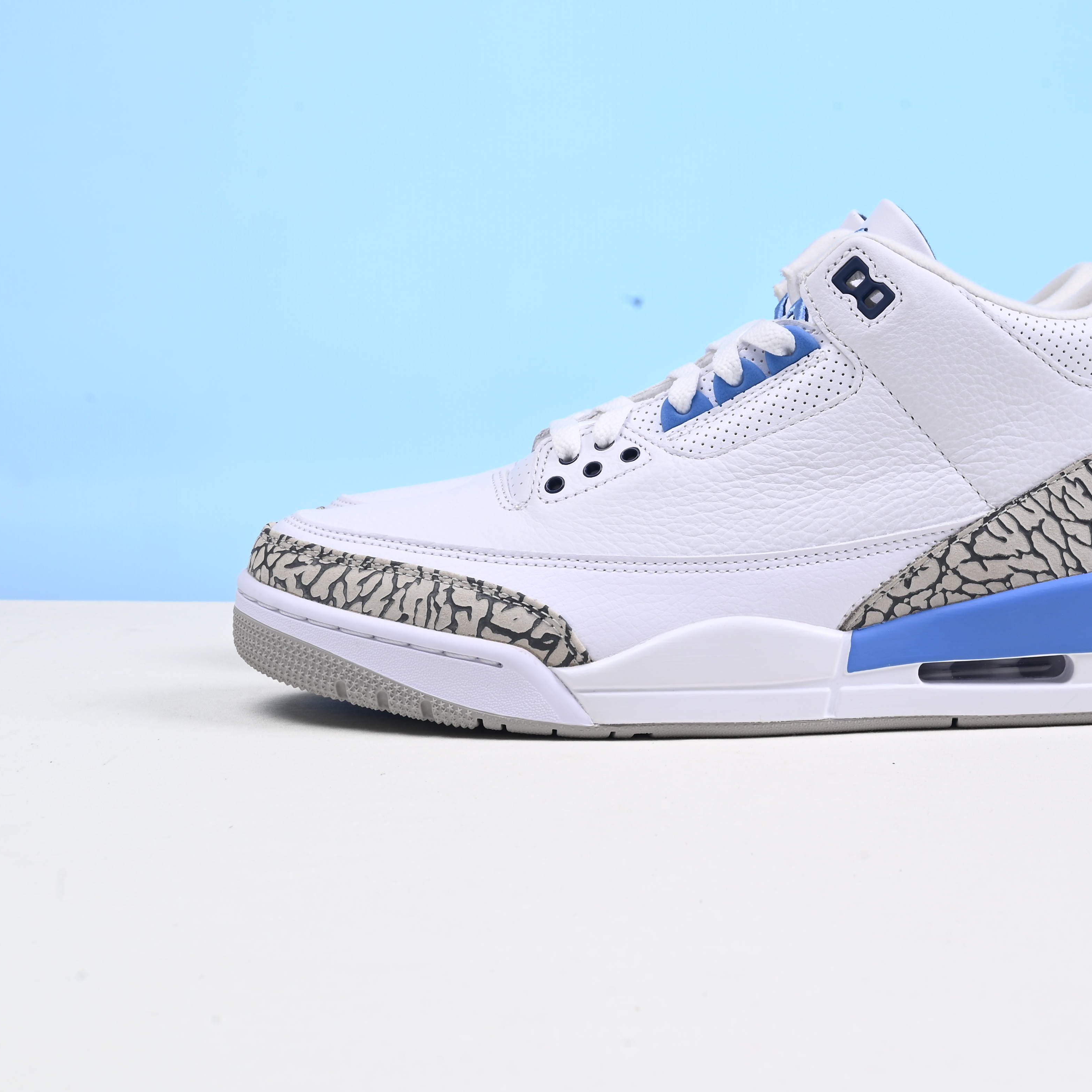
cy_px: 430
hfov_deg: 26.3
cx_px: 761
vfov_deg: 26.4
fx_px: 2320
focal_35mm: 65
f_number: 16
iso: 100
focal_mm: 40
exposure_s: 1/2.5
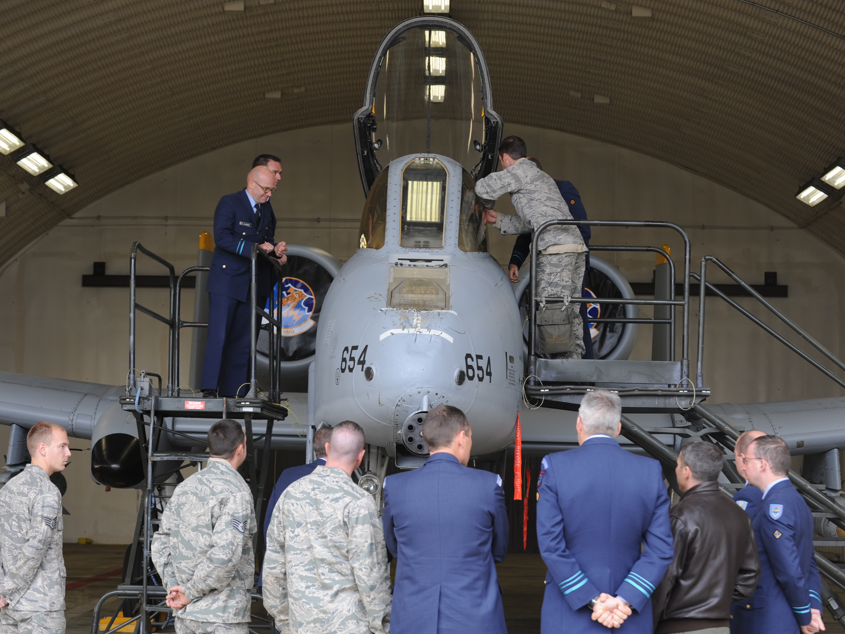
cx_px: 417
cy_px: 316
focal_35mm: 85
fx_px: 2075
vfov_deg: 17.4
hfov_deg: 23.0
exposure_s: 1/80
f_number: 5.6
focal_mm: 78
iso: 200
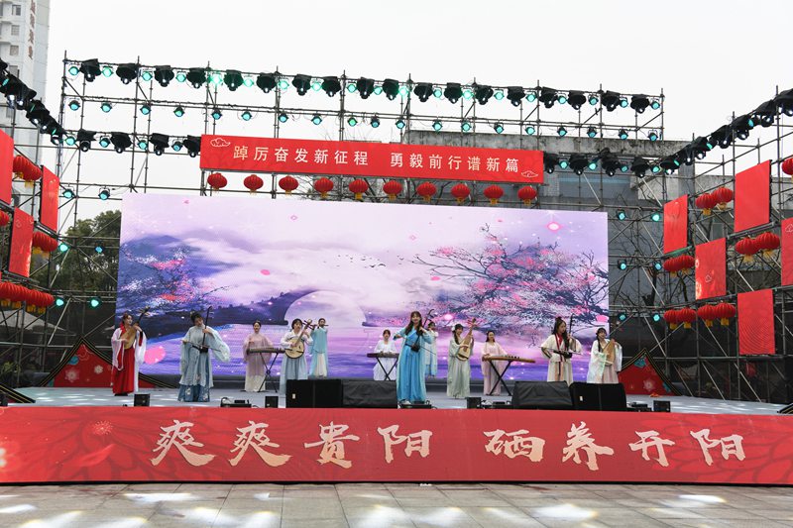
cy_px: 264
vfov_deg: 35.0
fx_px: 837
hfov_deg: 50.7
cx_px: 396
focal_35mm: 38
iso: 400
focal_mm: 38
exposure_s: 1/250
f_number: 8
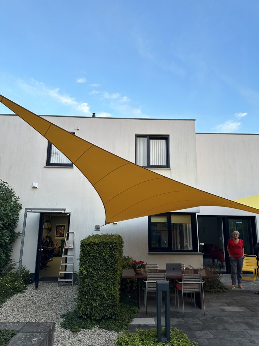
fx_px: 239
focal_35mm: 24
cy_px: 173
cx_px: 130
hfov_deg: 56.8
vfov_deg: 71.6
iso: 64
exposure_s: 1/121
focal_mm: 6.86
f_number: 1.78
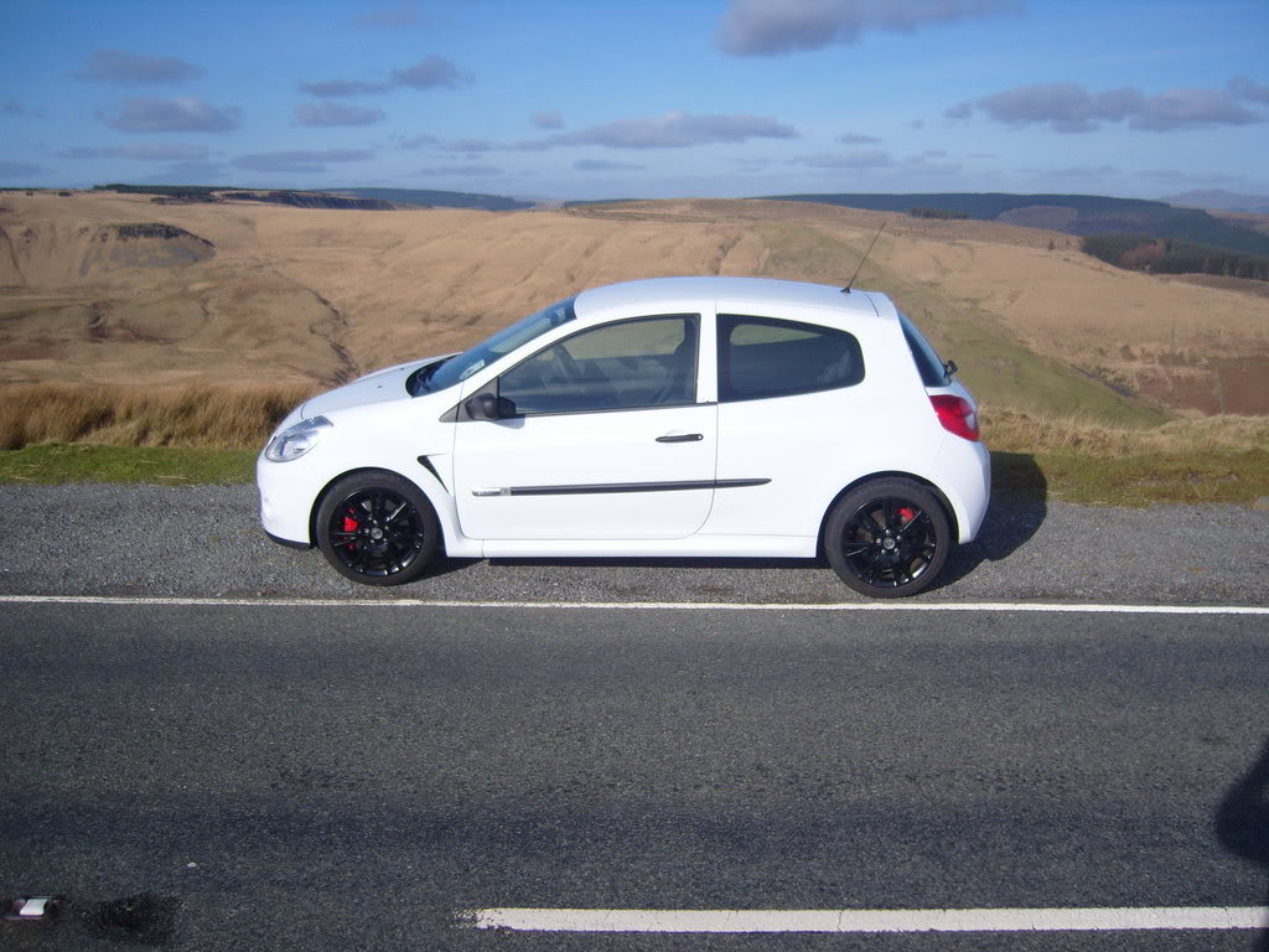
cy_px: 476
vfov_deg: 40.7
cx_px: 634
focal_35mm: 35
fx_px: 1283
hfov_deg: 52.6
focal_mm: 7.4
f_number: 7.1
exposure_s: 1/350
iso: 80
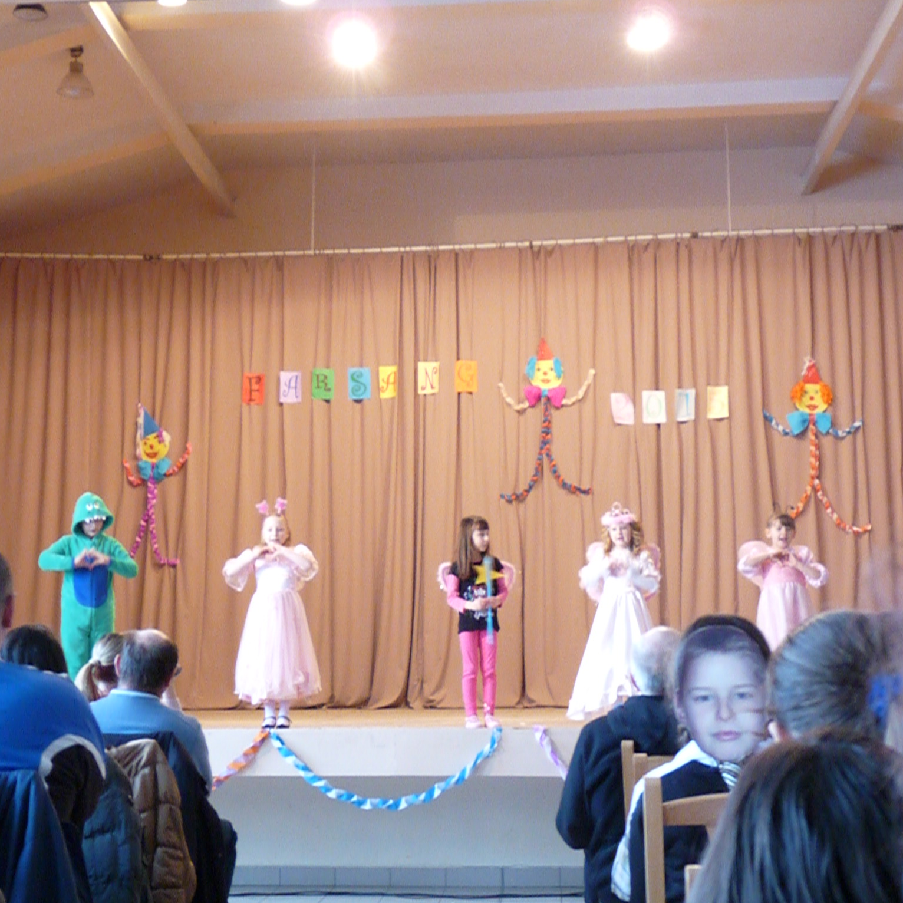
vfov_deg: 26.5
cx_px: 391
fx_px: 1918
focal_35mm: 65
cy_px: 452
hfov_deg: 26.5
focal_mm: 9.9
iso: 800
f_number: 3.2
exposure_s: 1/8
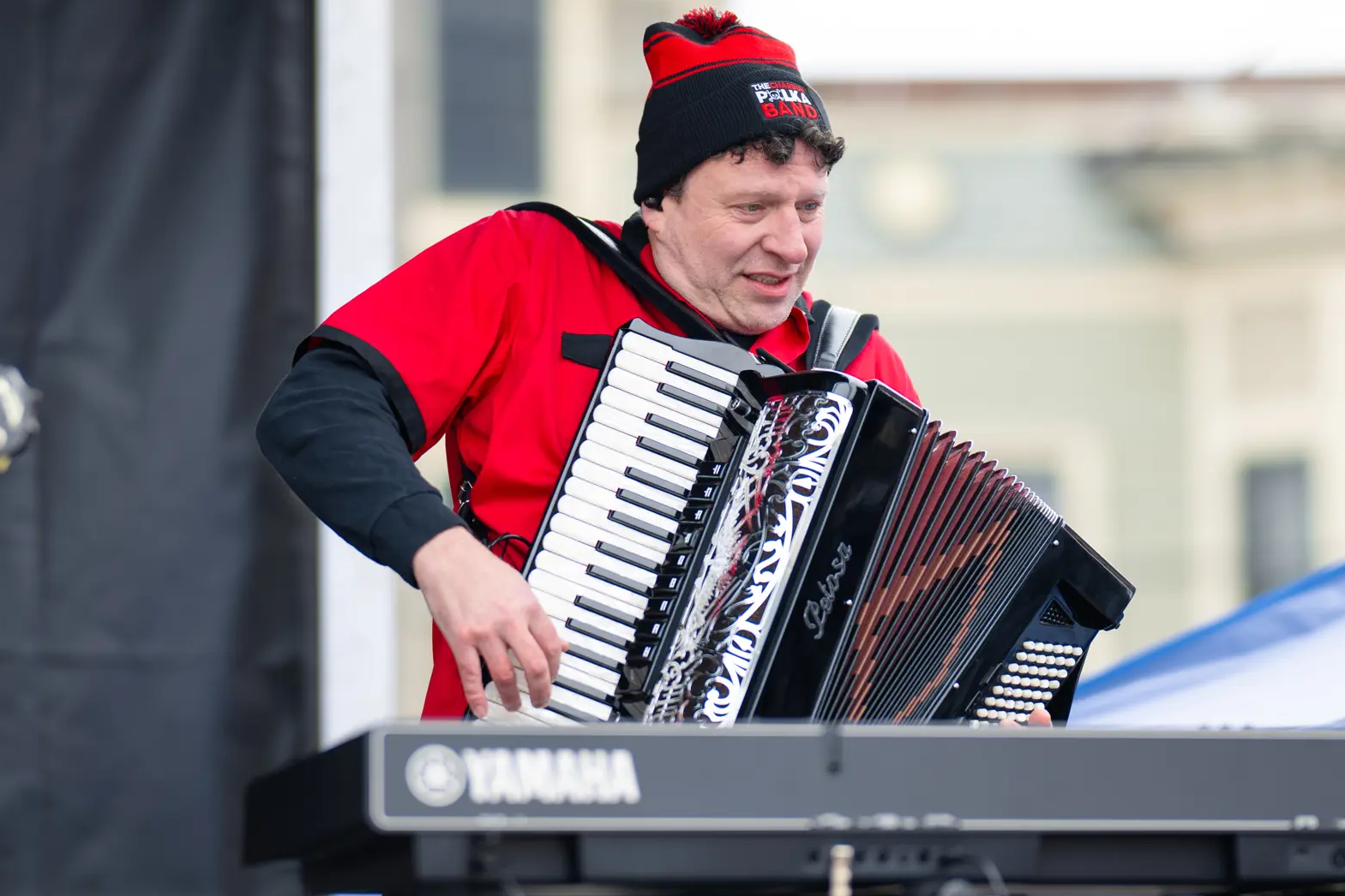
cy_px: 507
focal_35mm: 104
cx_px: 700
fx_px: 3885
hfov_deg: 19.6
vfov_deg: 13.2
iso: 64
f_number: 1.2
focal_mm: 85
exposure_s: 1/500
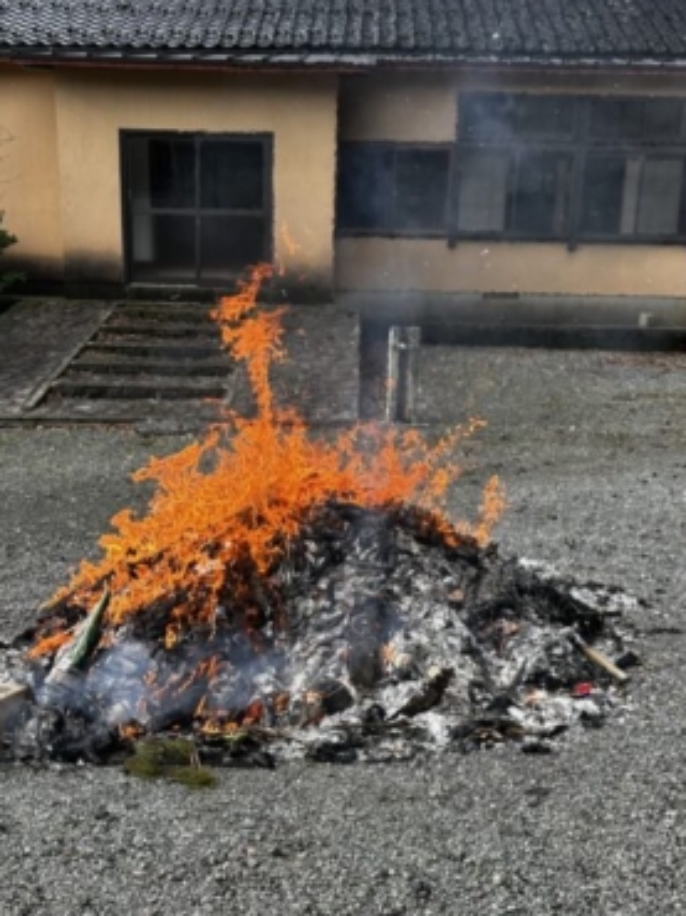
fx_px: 1190
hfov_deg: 32.1
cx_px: 332
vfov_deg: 40.6
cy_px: 718
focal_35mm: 45
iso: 50
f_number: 1.5
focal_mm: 5.7
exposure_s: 1/932
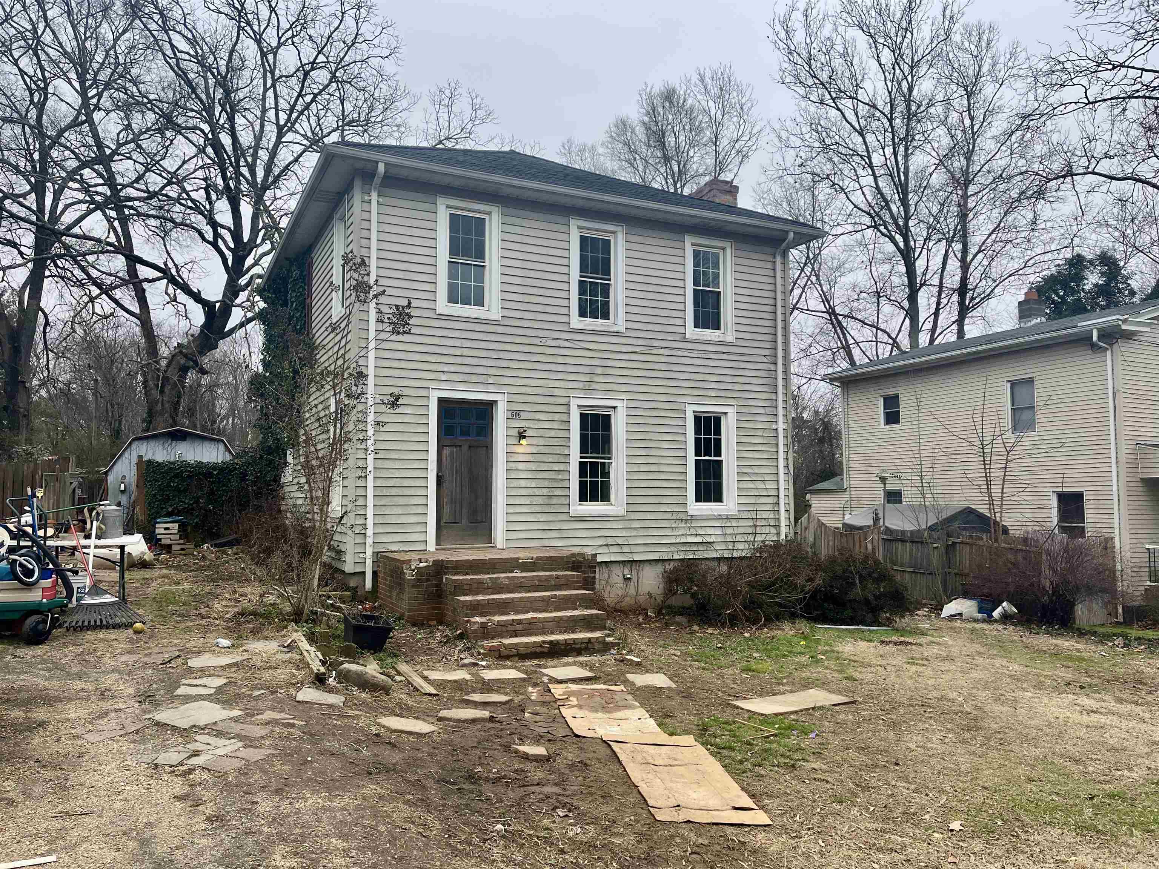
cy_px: 434
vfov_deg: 53.1
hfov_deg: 67.3
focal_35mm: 26
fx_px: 871
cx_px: 580
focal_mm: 5.1
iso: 50
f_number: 1.6
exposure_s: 1/766
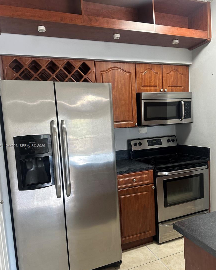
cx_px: 111
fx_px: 208
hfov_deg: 54.9
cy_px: 146
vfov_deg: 65.9
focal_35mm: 26
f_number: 1.78
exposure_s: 1/60
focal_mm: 6.86
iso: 250
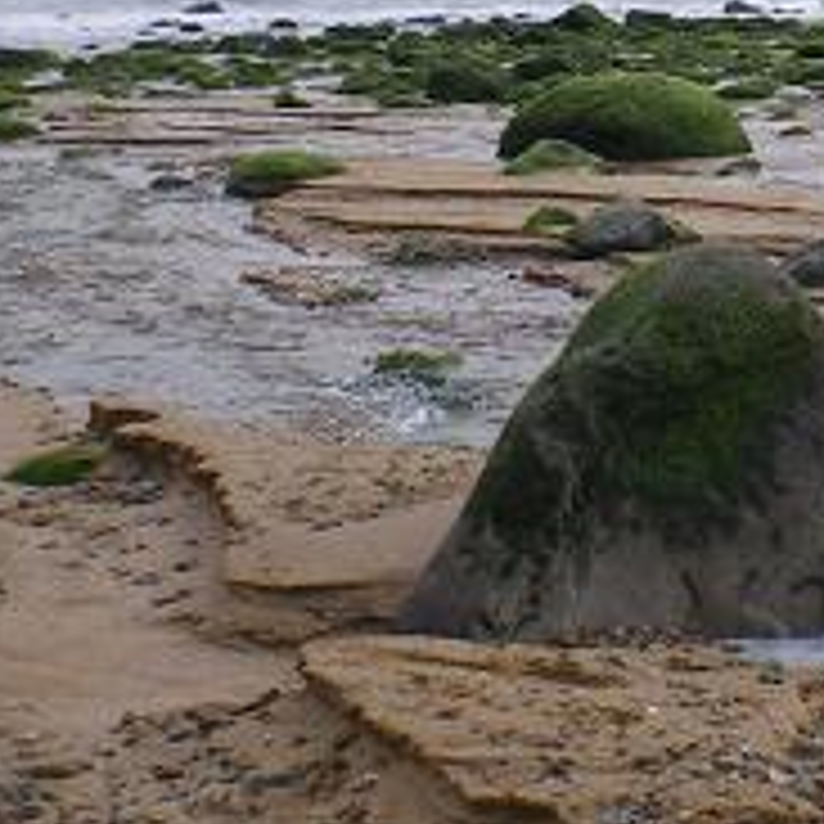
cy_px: 257
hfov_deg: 17.6
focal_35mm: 97
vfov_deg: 17.9
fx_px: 2612
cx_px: 774
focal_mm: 6.3
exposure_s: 1/200
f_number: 4.6
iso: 64
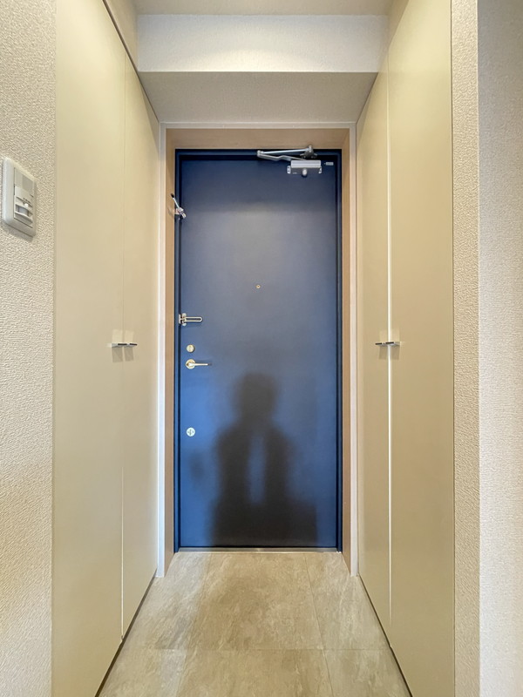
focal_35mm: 14
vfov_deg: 102.1
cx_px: 262
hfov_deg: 85.7
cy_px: 348
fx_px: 282
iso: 1000
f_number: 2.4
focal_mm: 1.55
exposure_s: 1/33
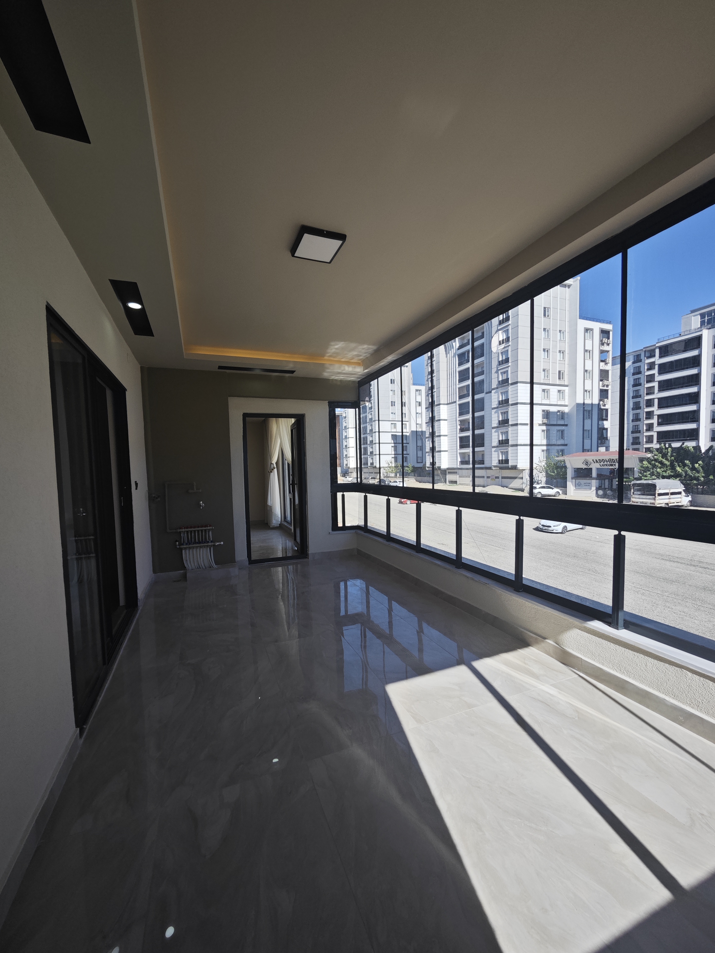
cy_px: 488
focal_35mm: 13
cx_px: 341
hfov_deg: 89.9
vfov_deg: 106.2
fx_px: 358
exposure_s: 1/753
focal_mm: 2.03
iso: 125
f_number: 1.8
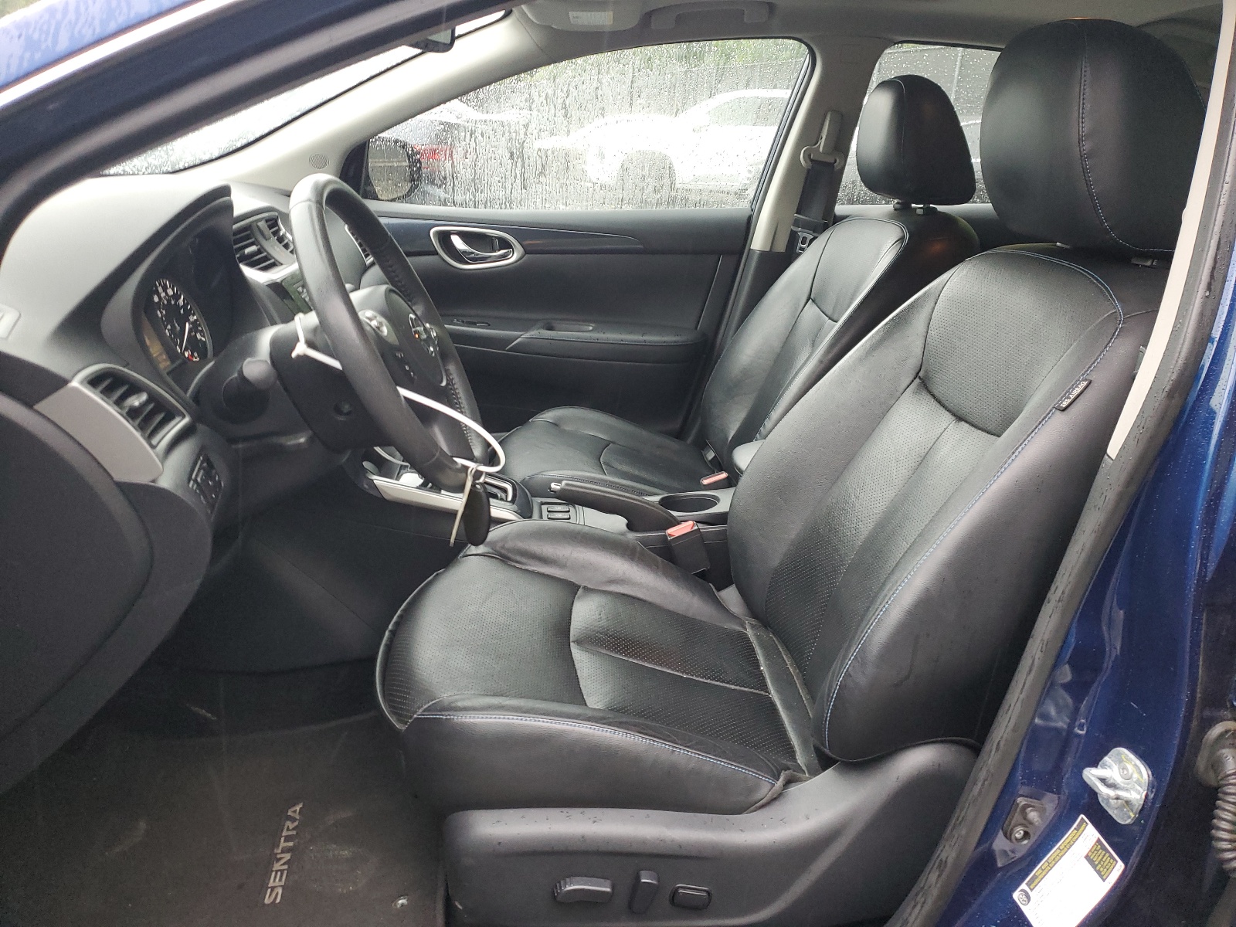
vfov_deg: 53.1
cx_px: 618
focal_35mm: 26
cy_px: 464
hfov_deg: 67.3
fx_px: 928
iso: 137
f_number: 1.5
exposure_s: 1/60.2
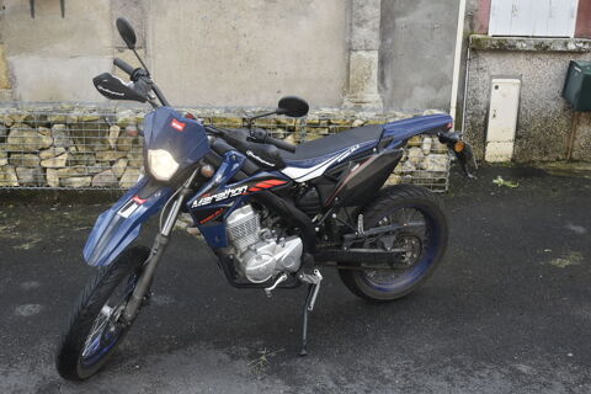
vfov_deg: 28.9
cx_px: 296
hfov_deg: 42.3
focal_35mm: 46
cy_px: 197
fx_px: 763
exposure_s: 1/1250
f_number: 4.5
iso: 400
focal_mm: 31
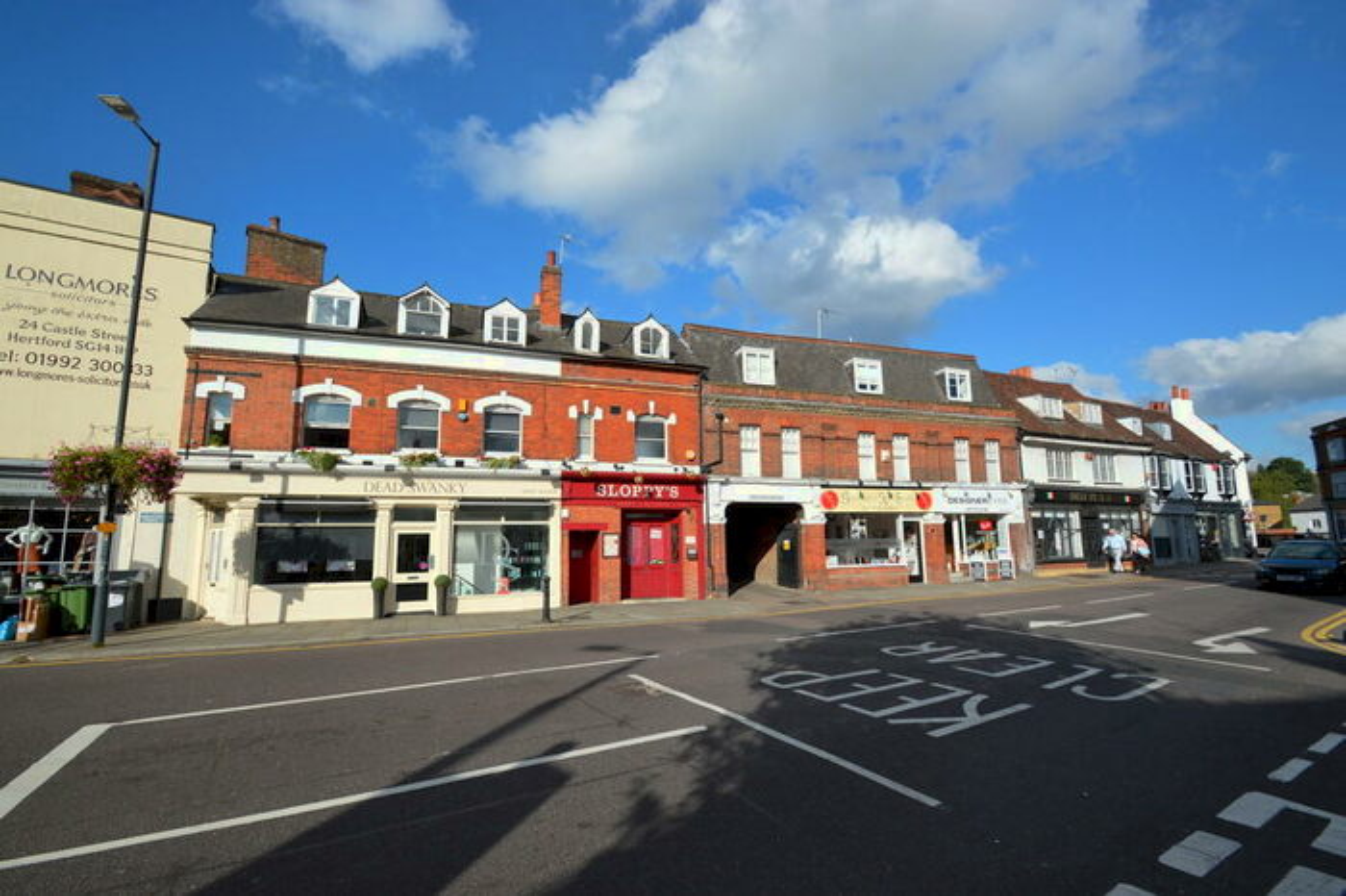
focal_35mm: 15
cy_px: 448
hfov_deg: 100.4
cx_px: 673
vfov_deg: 77.3
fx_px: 561
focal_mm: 10
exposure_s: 1/320
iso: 100
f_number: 9
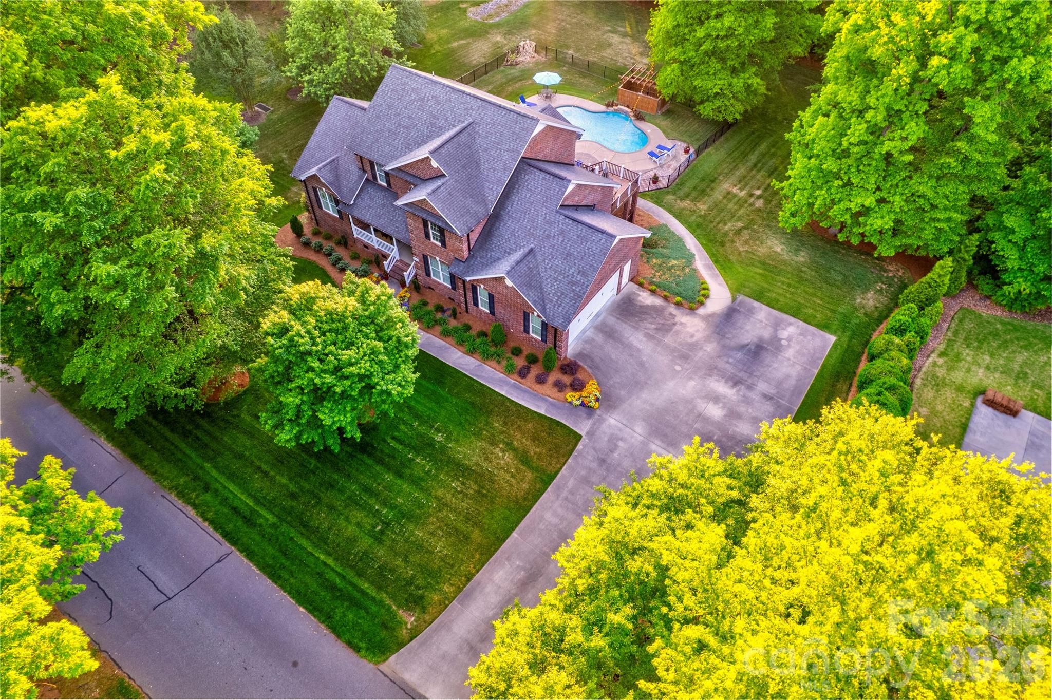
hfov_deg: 78.6
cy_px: 350
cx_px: 526
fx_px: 643
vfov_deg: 57.2
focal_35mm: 22
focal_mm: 8.4
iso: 100
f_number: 2.8
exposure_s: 1/80
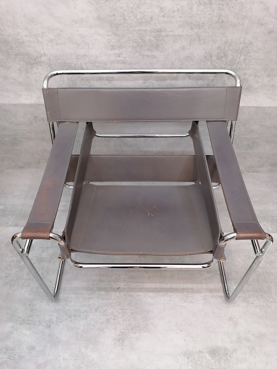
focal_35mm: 26
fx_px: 277
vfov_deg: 67.3
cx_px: 138
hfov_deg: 53.1
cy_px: 184
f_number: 1.8
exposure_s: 1/33.3
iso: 320
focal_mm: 5.3
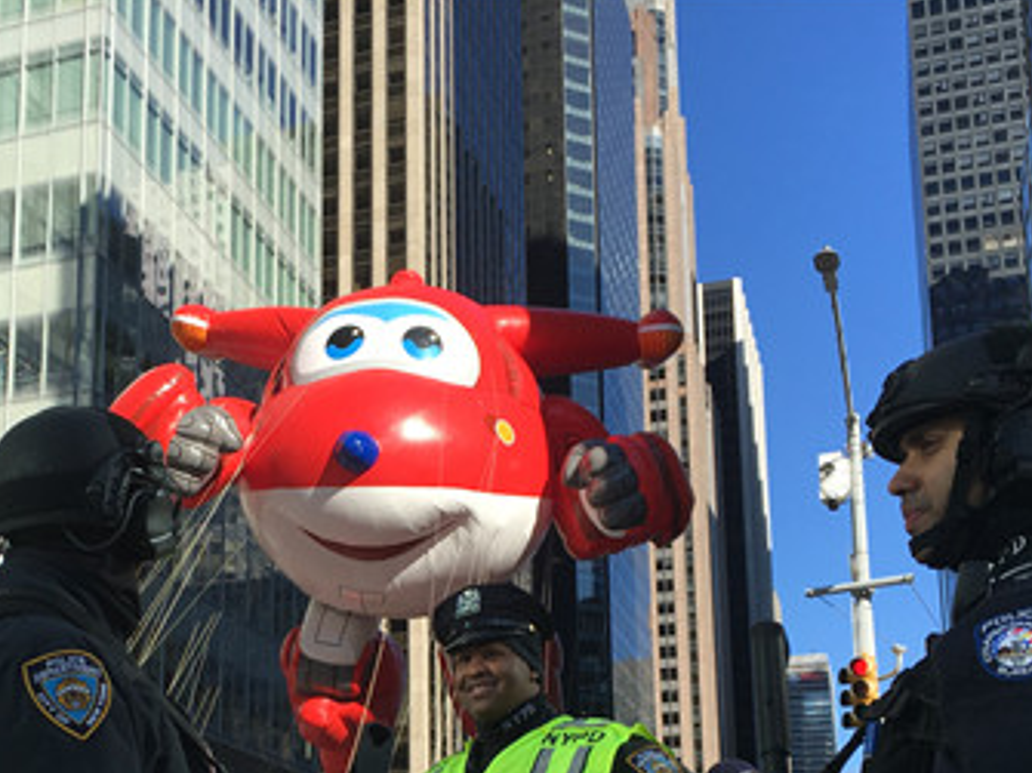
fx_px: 1550
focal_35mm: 52
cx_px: 296
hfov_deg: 36.2
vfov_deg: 27.1
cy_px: 681
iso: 25
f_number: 2.2
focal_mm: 4.15
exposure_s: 1/1148
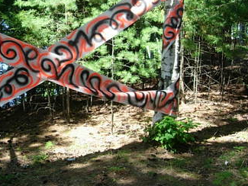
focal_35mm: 76
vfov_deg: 19.4
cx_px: 18
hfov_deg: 24.8
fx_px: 545
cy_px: 79
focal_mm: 7.8
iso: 64
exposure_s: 1/215
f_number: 2.8
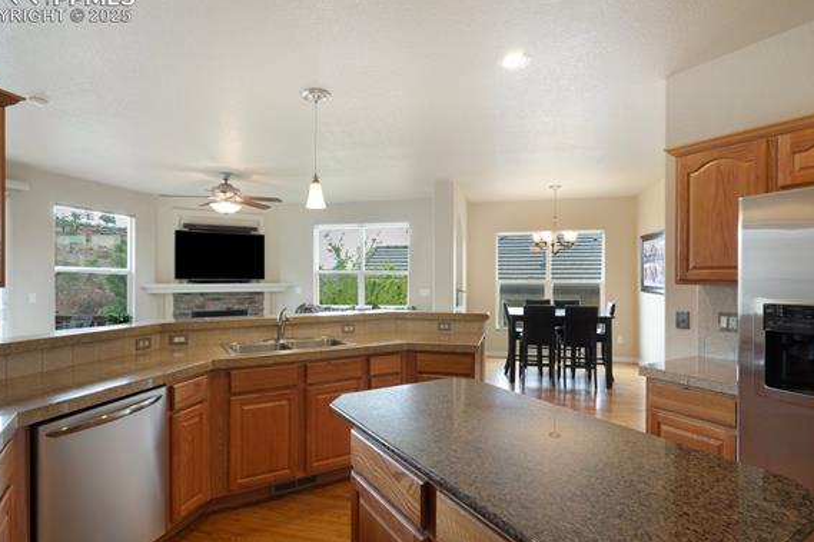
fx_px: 407
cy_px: 277
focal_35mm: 18
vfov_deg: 67.3
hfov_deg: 90.0
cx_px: 413
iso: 200
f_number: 6.3
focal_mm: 16
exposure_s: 1/500
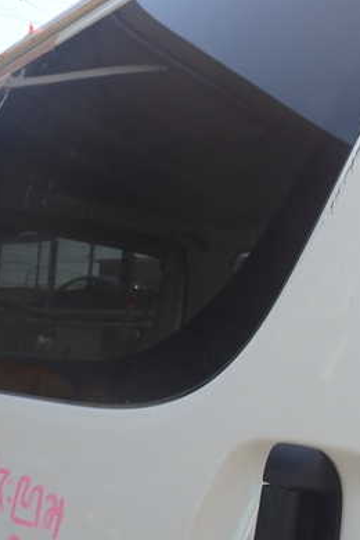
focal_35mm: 48
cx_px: 408
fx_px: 720
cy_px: 242
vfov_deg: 41.1
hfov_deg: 25.7
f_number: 3.2
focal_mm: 5.4
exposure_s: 1/400
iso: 100
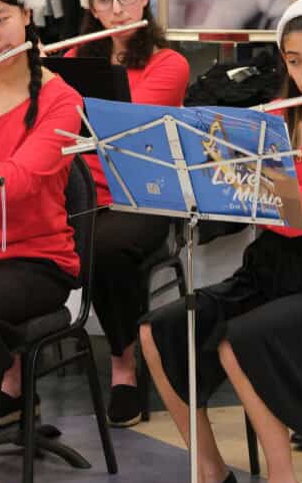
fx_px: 2360
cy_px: 182
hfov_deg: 7.3
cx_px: 73
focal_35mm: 179
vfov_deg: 11.7
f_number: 4
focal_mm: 55
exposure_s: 1/80
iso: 1250
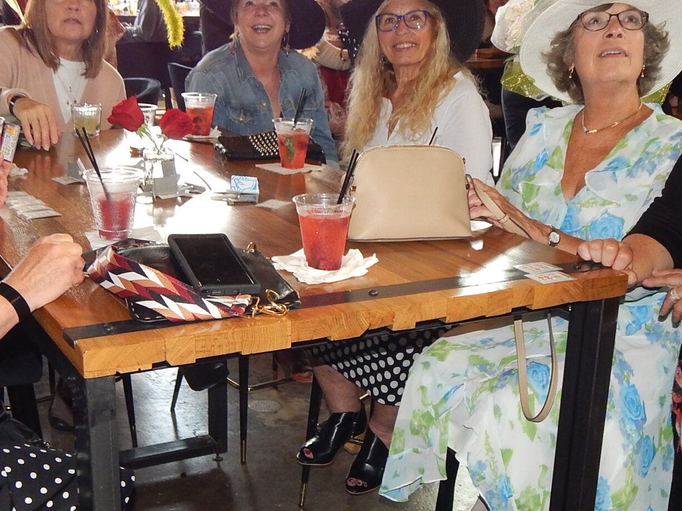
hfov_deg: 36.8
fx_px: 1024
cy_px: 331
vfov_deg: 27.9
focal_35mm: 52
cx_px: 342
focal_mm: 4.5
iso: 200
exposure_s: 1/30
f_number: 3.1
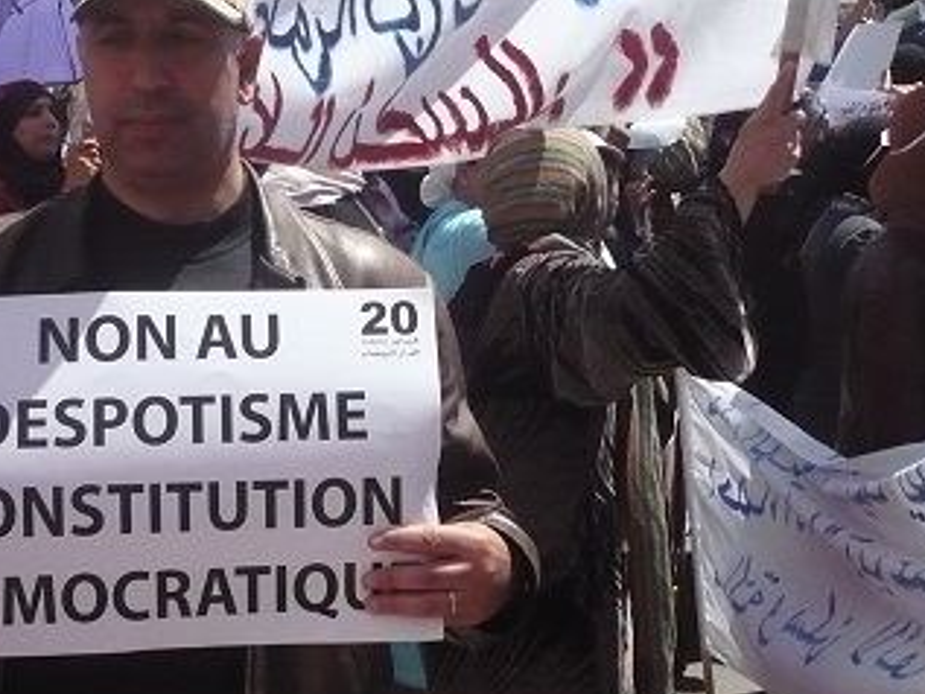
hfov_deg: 27.4
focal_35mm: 71
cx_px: 438
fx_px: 1898
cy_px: 261
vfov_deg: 20.7
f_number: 8
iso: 400
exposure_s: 1/1000
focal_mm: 6
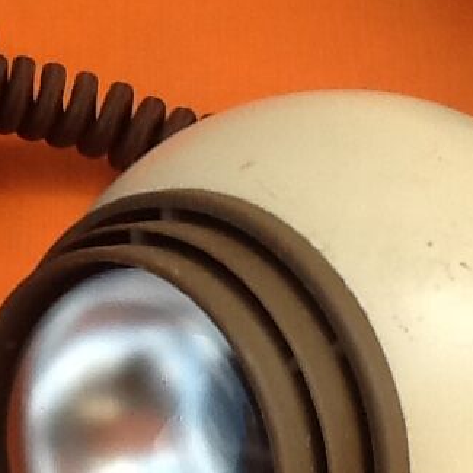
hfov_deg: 15.1
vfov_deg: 15.0
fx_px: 1778
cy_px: 426
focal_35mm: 115
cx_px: 320
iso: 40
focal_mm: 2.03
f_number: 2.4
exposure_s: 1/287
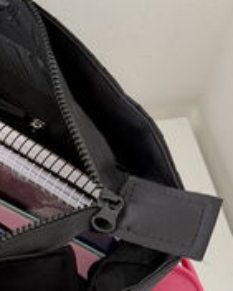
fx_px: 611
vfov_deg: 26.8
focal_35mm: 71
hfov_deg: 19.5
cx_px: -86
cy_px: 148
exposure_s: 1/121
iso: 200
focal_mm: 6.76
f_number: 1.78
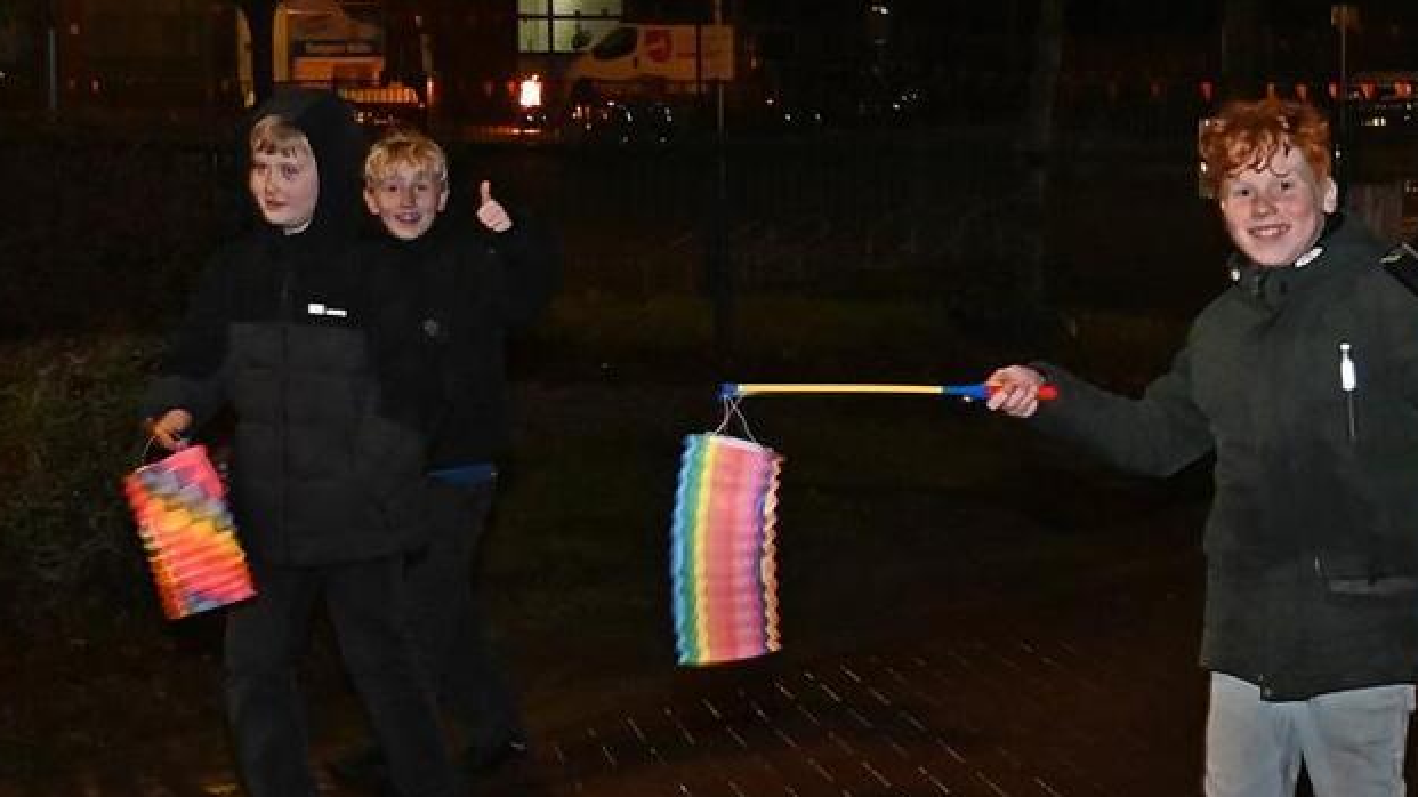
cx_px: 916
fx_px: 3270
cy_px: 402
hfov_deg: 24.4
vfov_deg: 13.9
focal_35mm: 87
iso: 6400
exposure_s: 1/60
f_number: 4.2
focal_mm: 34.5
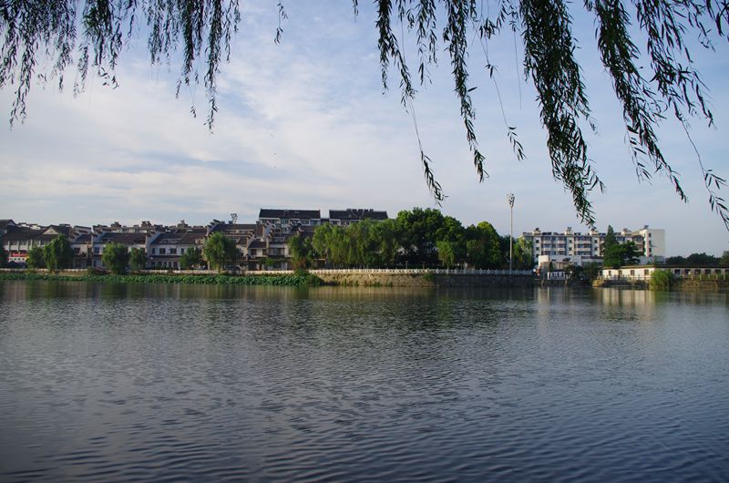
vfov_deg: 47.7
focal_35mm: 27
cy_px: 242
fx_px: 546
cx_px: 364
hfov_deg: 67.5
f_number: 6.3
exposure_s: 1/200
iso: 100
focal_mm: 18
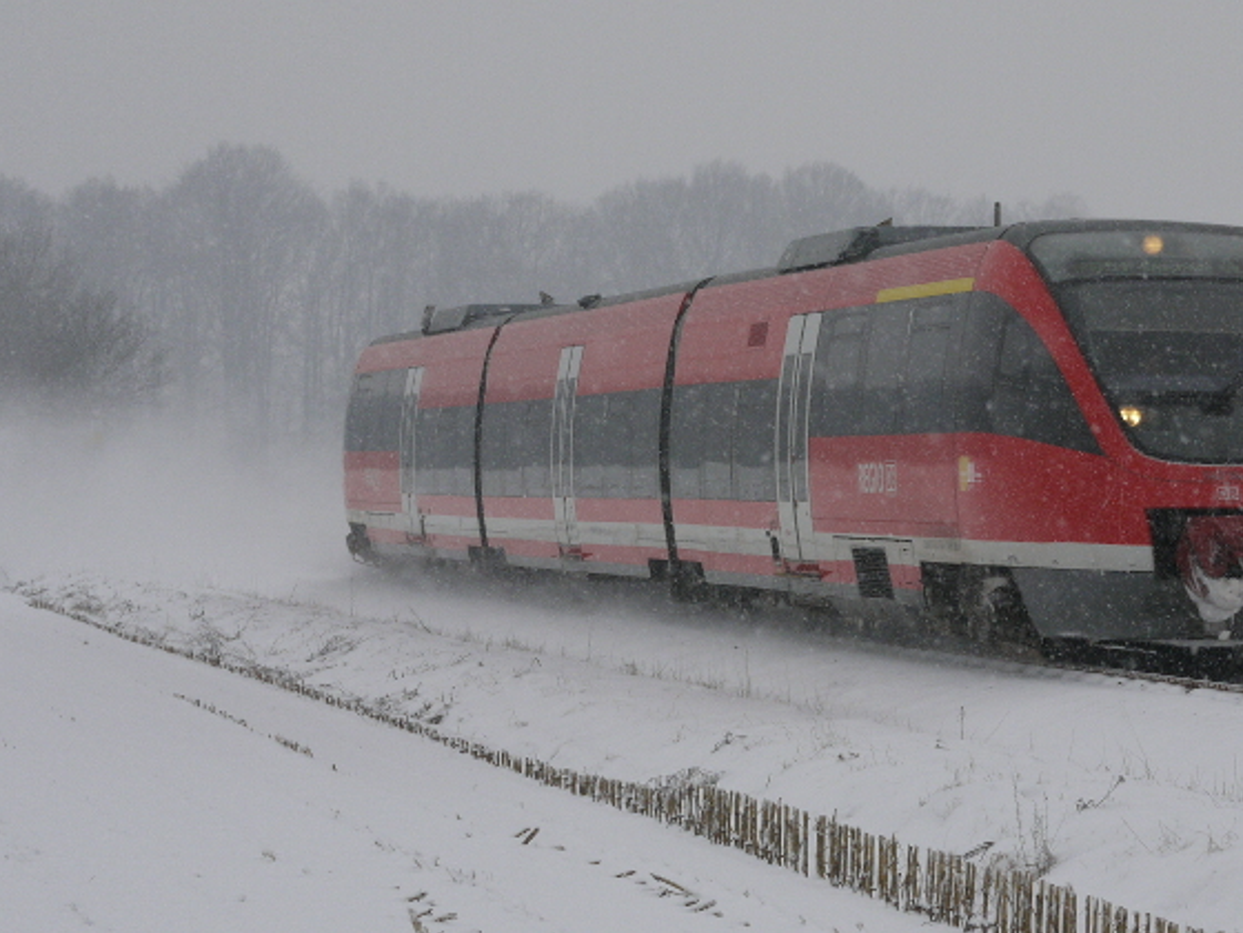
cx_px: 764
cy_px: 491
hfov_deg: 12.3
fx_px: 5745
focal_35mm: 160
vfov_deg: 9.3
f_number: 11
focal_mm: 56
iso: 400
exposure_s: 1/400
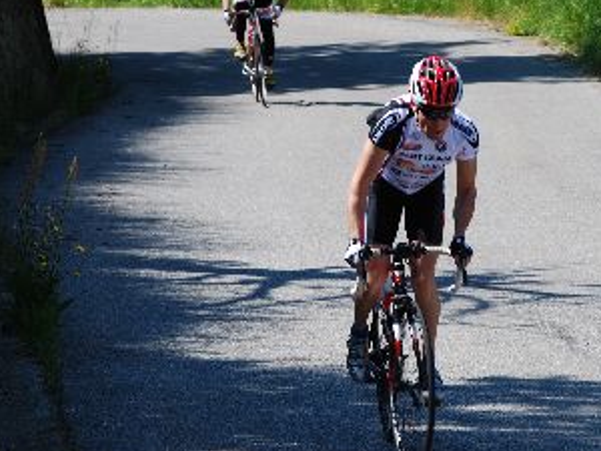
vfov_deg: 5.5
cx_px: 339
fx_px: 4700
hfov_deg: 7.3
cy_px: 161
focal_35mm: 271
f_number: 10
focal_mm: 125
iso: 100
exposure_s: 1/125
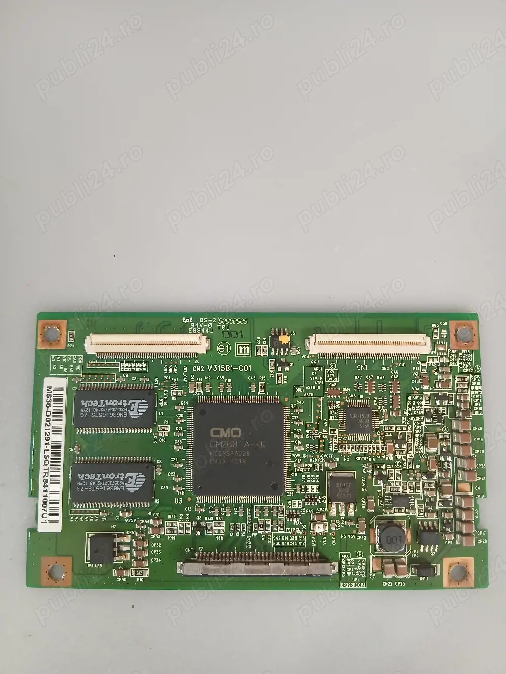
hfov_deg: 53.1
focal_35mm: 26
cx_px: 253
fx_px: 507
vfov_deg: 67.3
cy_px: 337
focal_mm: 3.98
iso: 250
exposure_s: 1/50
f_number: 1.8
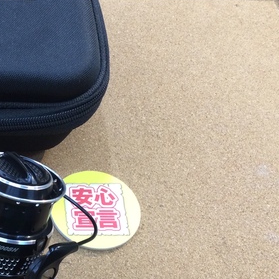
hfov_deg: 27.1
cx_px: -12
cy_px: 200
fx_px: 538
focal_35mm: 59
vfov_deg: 28.7
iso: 64
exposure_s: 1/30
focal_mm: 3.3
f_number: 2.4
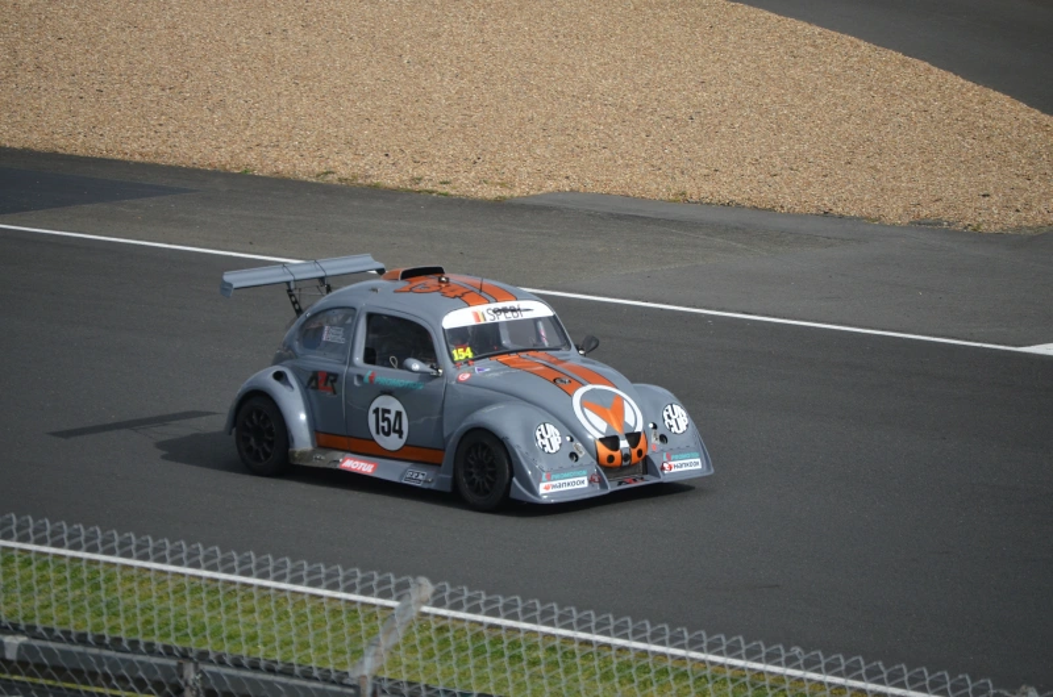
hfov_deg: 7.4
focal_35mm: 278
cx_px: 526
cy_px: 348
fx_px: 8101
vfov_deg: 4.9
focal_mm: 185
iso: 400
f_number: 5.6
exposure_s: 1/4000
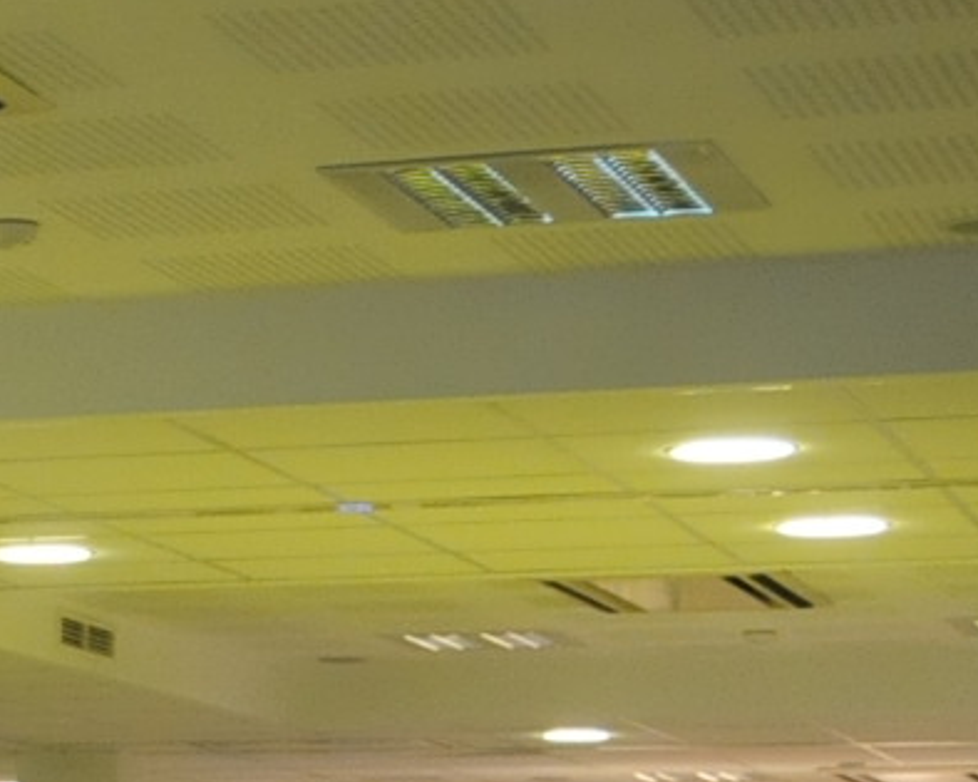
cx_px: -1075
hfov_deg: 11.2
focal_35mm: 153
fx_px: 4427
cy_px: 1157
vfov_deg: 9.8
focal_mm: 20
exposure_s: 1/50
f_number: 3.5
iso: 1250
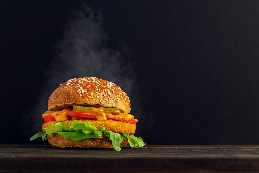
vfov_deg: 11.4
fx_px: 863
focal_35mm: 120
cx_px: 130
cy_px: 86
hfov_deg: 17.1
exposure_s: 1/80
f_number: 6.3
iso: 1250
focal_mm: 120
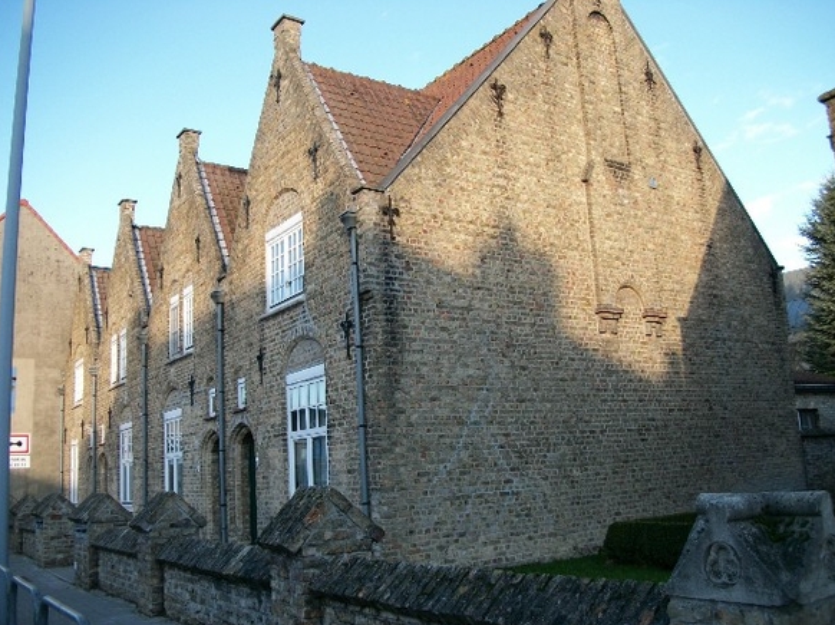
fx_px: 796
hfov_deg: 55.4
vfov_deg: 42.9
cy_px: 321
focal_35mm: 33
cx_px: 410
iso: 80
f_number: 2.9
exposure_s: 1/320
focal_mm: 5.7
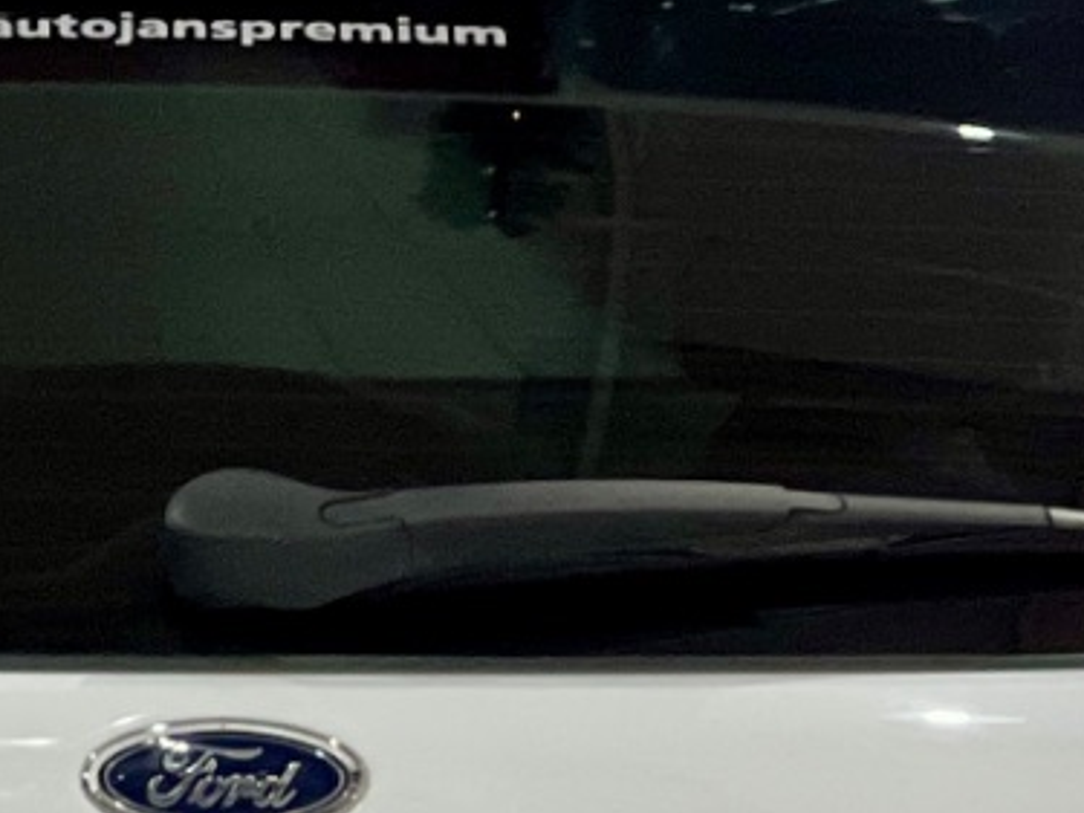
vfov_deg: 3.8
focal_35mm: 394
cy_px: 1233
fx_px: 12334
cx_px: 220
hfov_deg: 5.0
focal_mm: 9
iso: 250
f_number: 2.8
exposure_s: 1/40
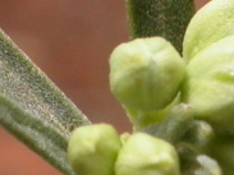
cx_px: 393
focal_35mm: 504
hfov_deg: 3.9
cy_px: 424
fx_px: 3405
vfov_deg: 2.9
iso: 100
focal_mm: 18.6
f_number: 8.5
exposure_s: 1/305
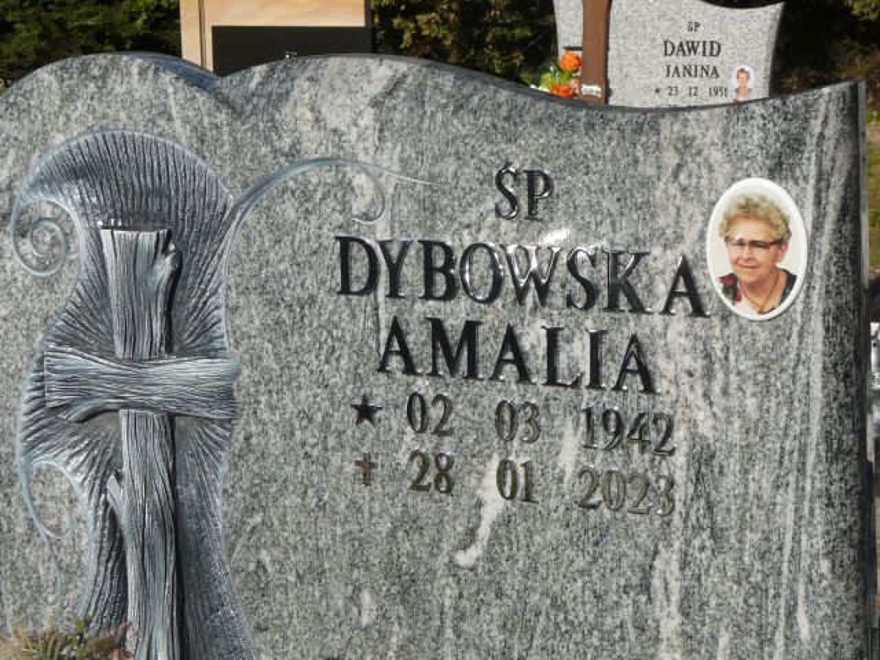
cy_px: 330
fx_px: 2085
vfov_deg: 18.0
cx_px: 440
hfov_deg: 23.8
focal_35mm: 82
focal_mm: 12.2
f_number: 6.3
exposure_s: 1/400
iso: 80
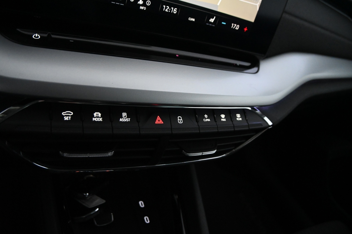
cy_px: 117
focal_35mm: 75
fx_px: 733
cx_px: 176
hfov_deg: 27.0
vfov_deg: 18.2
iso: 5000
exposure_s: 1/125
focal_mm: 50
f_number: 6.3
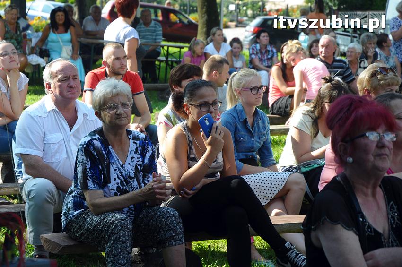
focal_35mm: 105
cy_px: 134
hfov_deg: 19.5
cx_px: 201
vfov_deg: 13.0
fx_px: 1171
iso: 640
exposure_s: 1/640
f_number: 6.3
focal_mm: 70
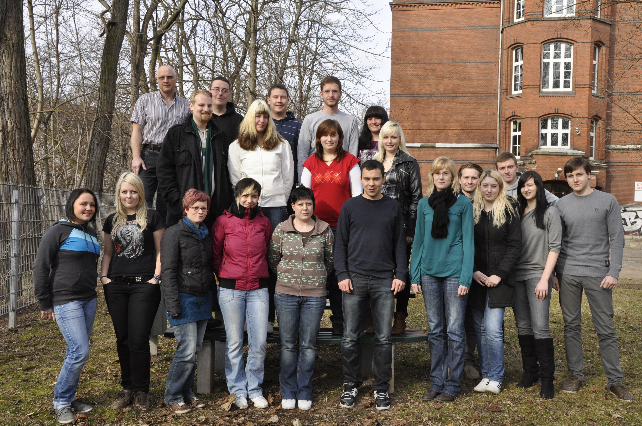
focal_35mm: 36
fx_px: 641
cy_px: 213
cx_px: 321
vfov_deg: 36.8
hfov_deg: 53.2
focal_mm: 24
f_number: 11
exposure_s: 1/200
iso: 400
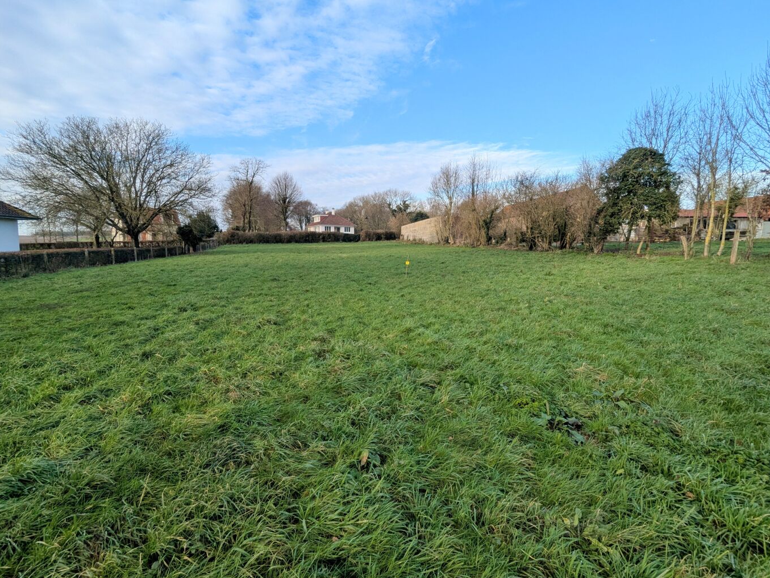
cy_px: 280
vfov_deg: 74.7
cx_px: 381
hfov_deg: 91.0
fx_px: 378
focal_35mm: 17
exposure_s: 1/624
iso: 52
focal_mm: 2.35
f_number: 2.2
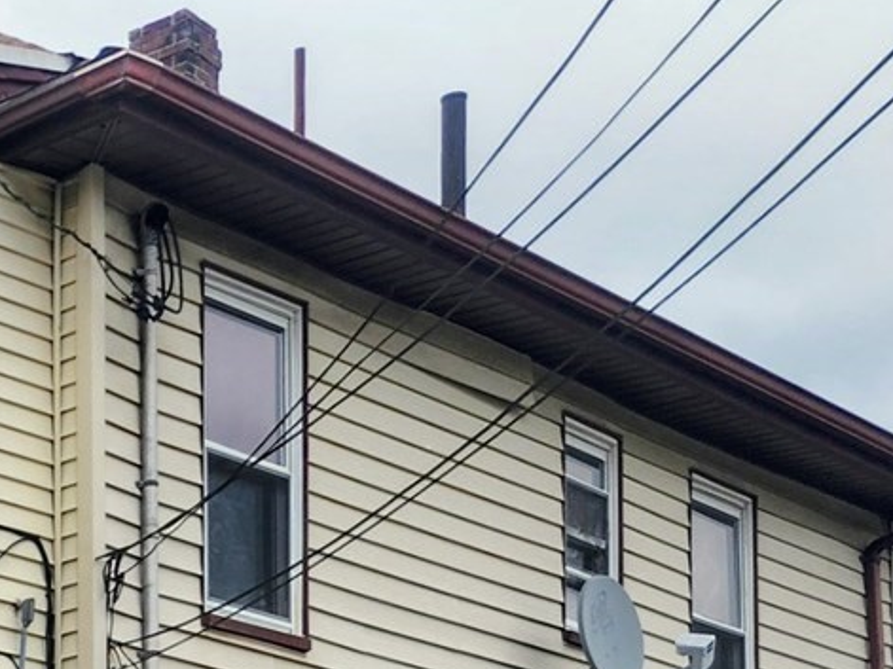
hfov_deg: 16.9
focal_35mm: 100
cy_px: 1329
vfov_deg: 12.9
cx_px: -622
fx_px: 2579
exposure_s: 1/193
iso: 12
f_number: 1.8
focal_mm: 6.4
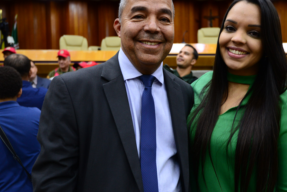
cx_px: 170
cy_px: 92
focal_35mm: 39
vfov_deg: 34.2
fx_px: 311
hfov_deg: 49.3
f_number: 4
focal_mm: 32
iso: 1600
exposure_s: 1/60
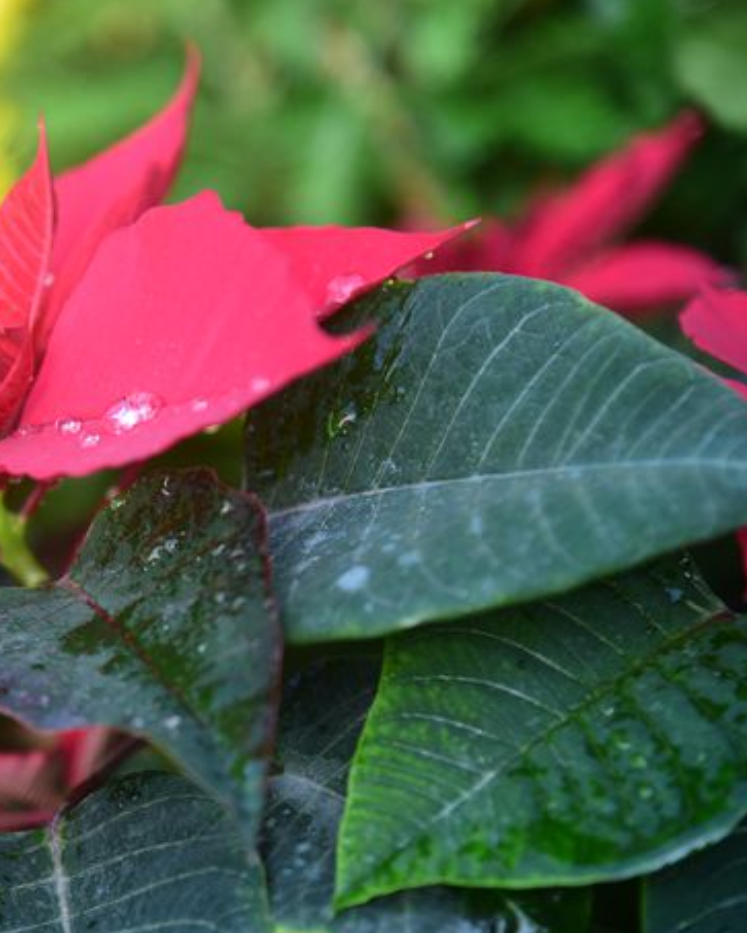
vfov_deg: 11.1
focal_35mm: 174
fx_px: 4804
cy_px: 477
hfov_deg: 8.9
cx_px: 49
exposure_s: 1/800
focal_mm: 120
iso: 800
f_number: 4
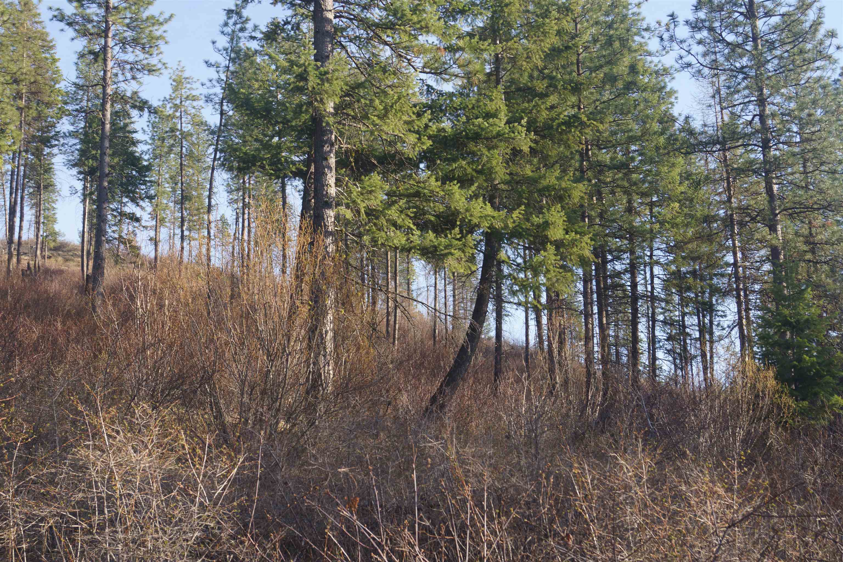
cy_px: 281
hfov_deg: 43.6
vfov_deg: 29.9
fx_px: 1054
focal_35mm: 45
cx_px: 422
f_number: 7.1
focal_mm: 30
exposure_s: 1/100
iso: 100
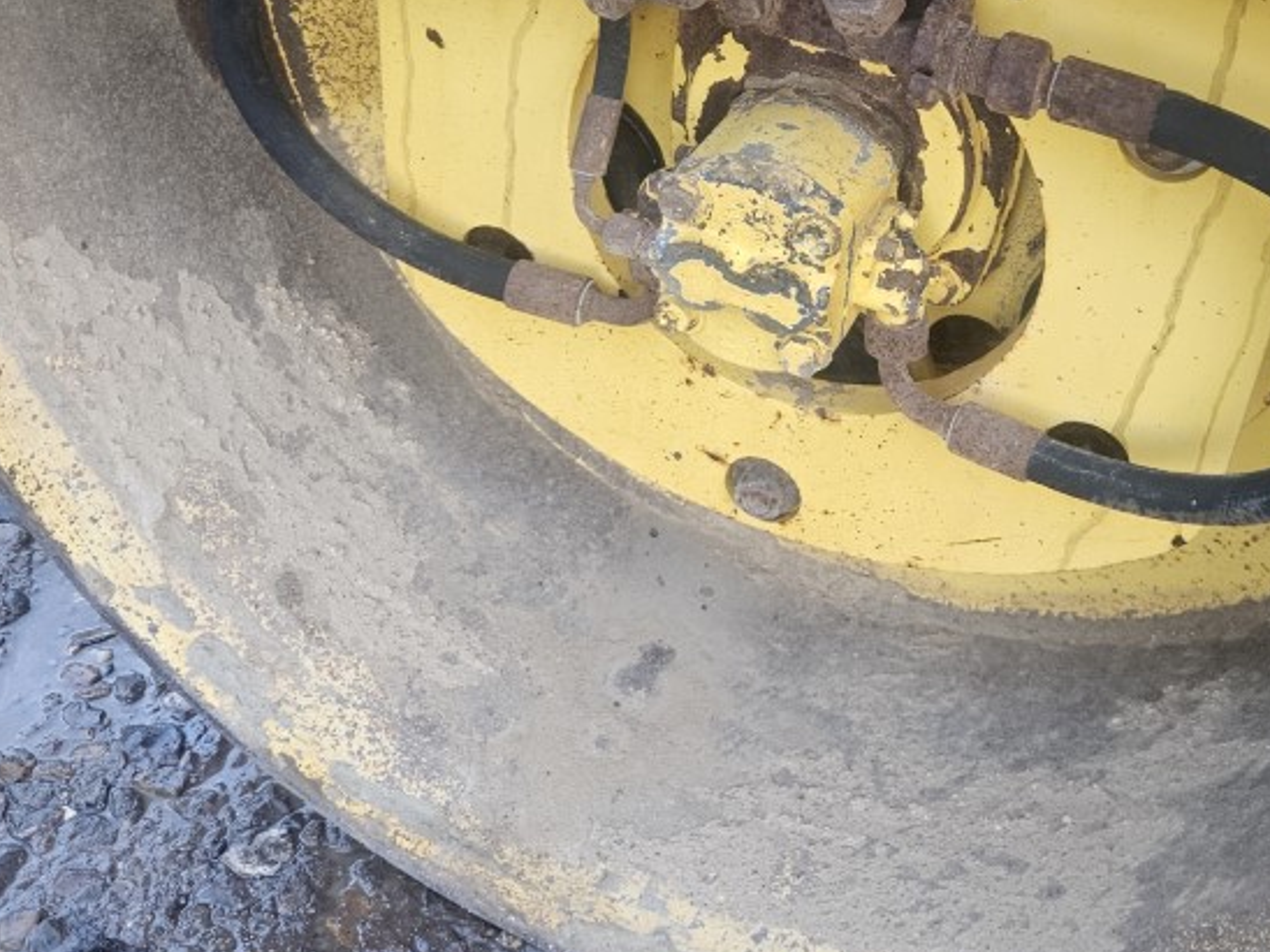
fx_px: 1578
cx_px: 890
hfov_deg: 43.0
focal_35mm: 43
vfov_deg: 32.3
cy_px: 134
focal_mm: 5.4
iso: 200
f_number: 1.8
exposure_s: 1/100
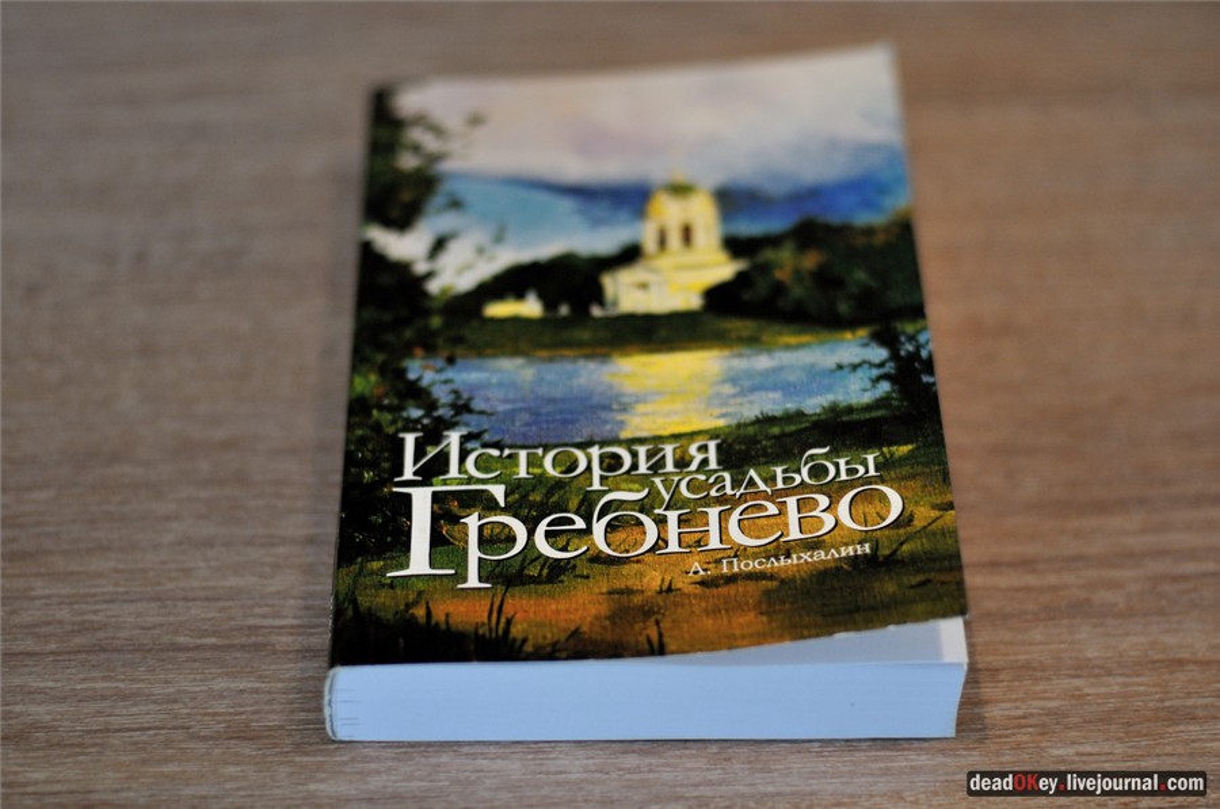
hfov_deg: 27.0
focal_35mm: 75
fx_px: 2538
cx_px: 610
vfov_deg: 18.1
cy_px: 404
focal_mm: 50
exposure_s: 1/125
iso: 500
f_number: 2
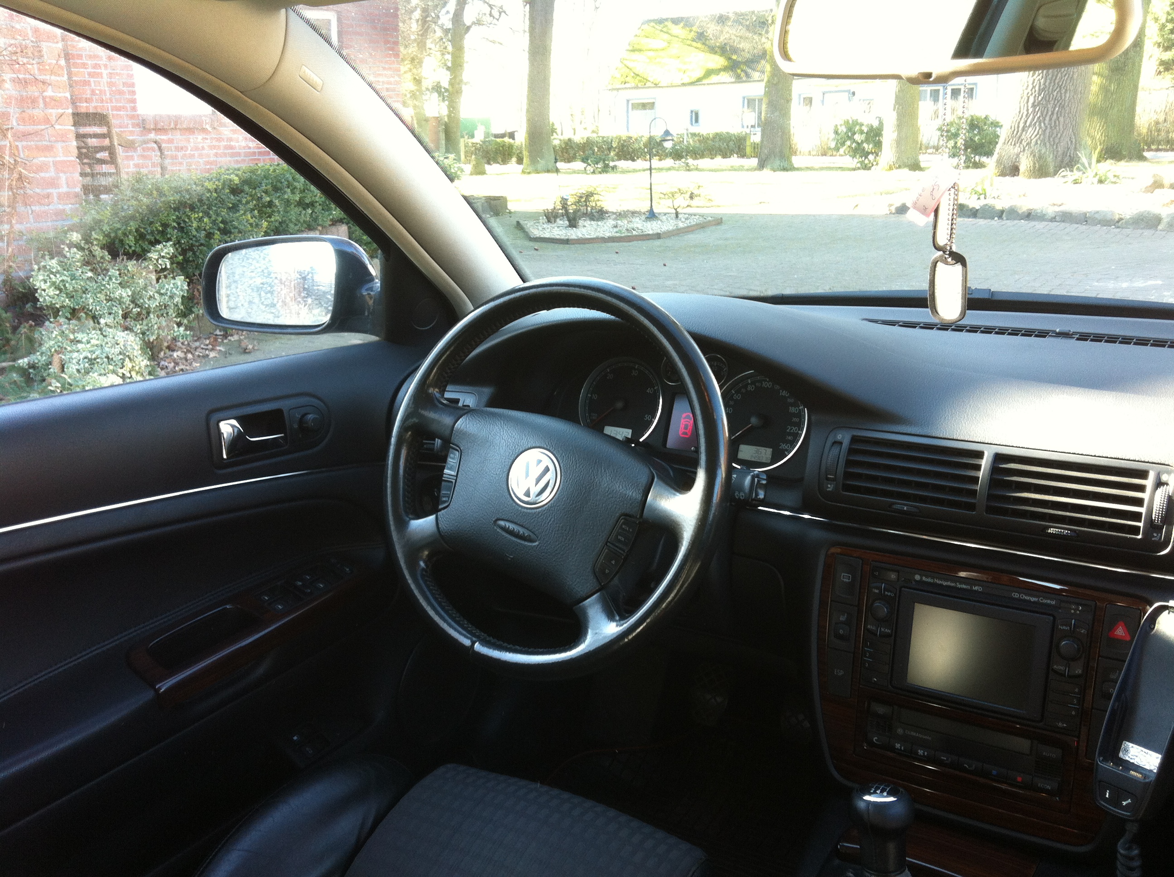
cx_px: 587
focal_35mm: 35
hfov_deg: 52.7
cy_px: 438
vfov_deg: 40.6
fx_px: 1185
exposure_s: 1/24
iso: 80
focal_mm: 3.85
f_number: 2.8
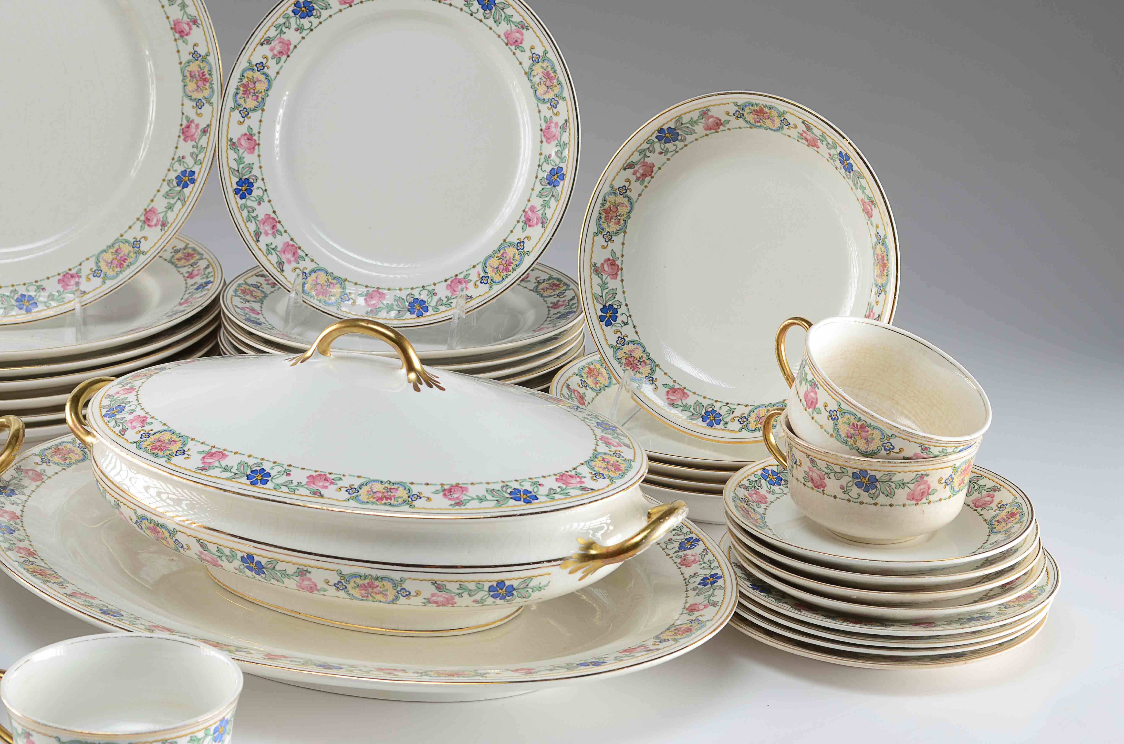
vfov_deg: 18.8
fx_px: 2243
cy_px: 372
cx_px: 562
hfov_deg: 28.1
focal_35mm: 72
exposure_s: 1/80
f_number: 11
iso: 100
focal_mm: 48
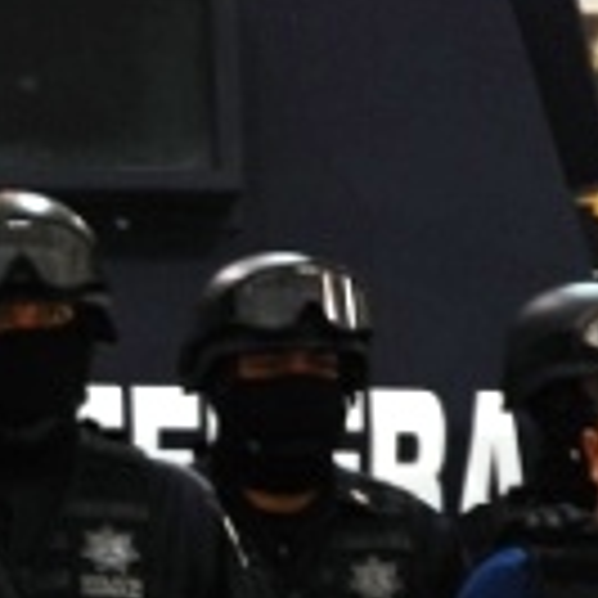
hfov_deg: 4.5
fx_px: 7544
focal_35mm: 386
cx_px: 121
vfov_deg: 4.5
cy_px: 616
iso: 640
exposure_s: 1/25
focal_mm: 90
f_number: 5.6
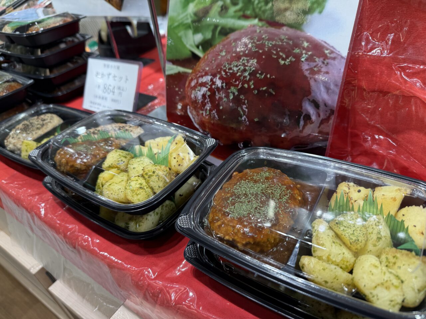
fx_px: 295
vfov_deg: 56.8
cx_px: 213
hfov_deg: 71.6
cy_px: 160
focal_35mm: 24
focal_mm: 6.76
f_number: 1.78
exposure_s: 1/131
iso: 64
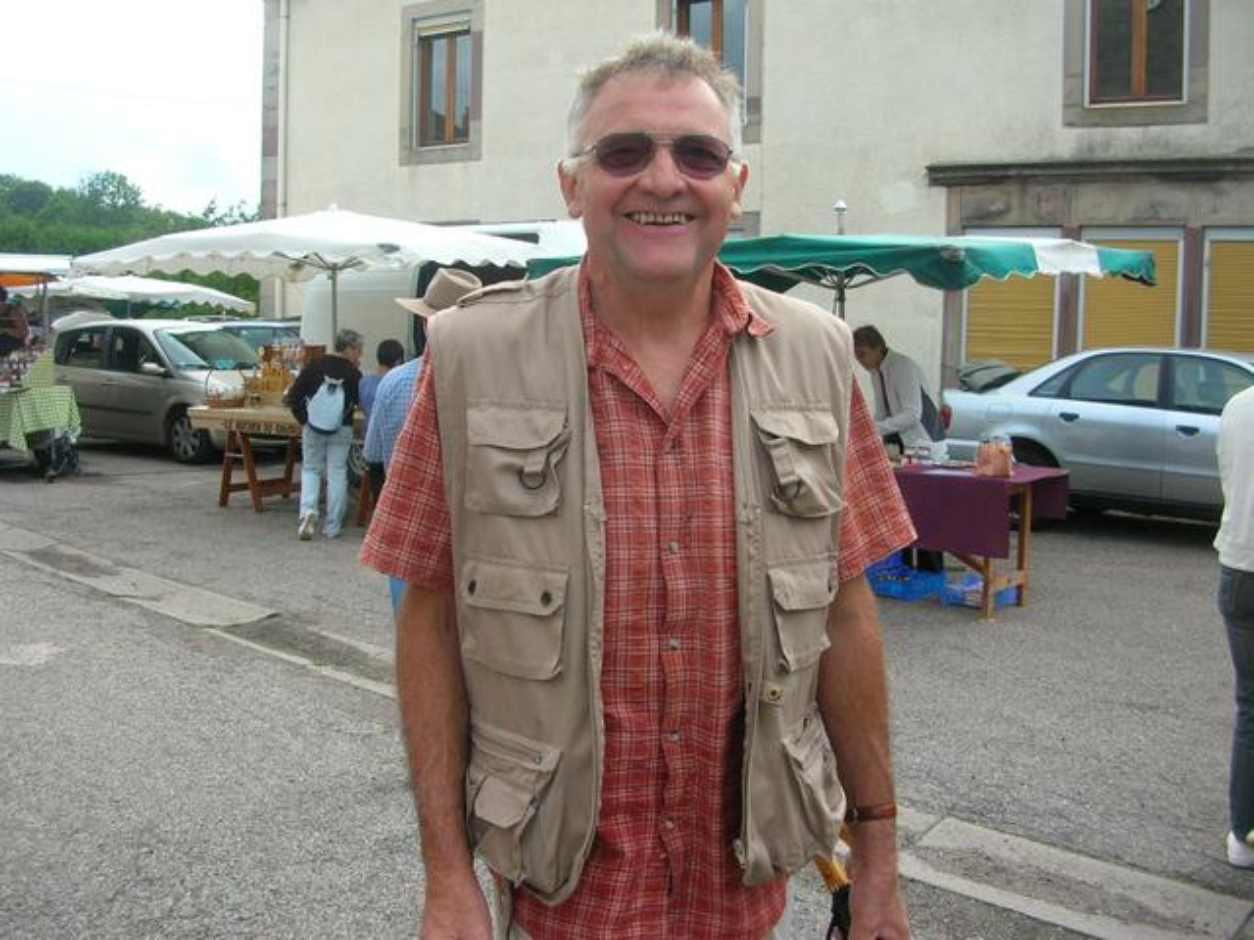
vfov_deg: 40.7
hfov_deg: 52.6
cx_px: 627
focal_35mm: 35
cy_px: 470
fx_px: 1268
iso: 50
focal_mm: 5.8
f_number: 2.8
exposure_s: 1/277
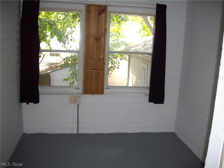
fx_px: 239
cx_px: 112
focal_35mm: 37
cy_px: 84
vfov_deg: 38.7
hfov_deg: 50.1
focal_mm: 6.2
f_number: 2.8
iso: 160
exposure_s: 1/50
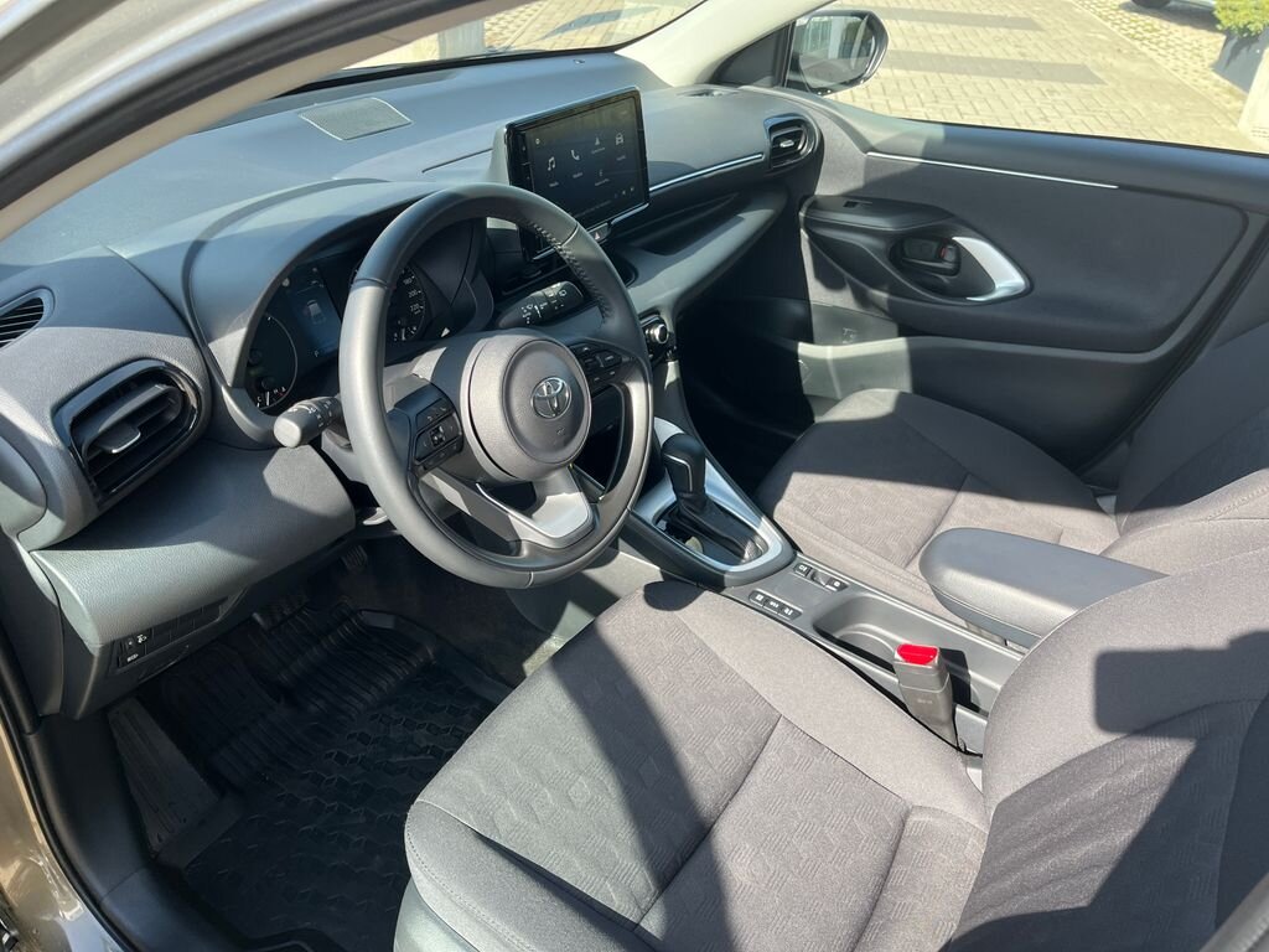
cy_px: 476
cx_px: 634
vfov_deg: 53.1
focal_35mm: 26
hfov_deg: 67.3
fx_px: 953
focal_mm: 5.1
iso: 50
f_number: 1.6
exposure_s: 1/364
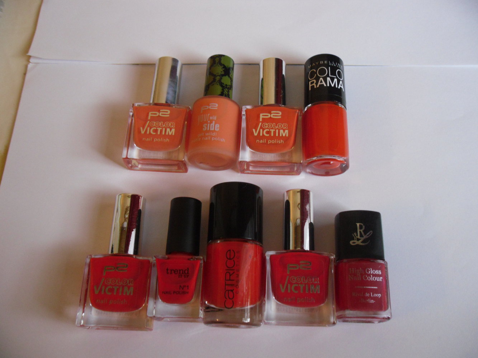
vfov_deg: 32.2
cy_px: 179
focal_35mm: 45
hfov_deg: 42.1
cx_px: 239
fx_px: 621
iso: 400
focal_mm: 6.3
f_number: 3.5
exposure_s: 1/19
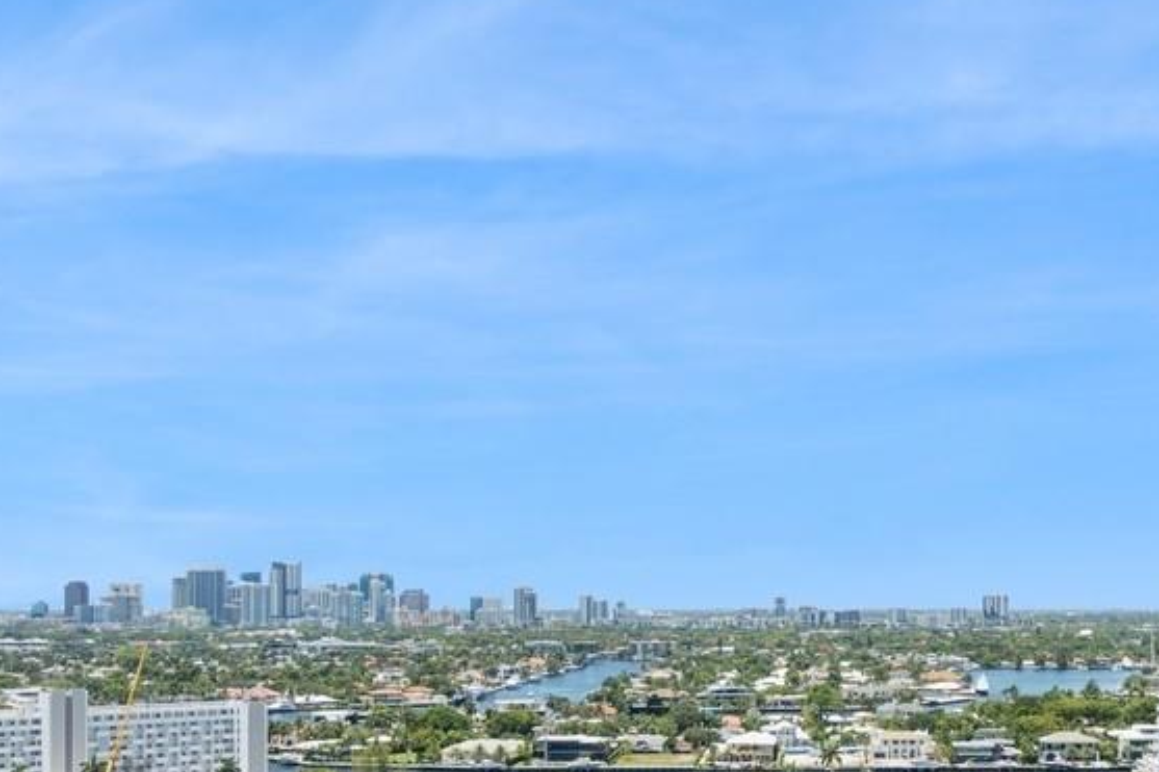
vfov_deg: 29.0
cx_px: 784
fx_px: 1480
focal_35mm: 46
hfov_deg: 42.1
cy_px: 516
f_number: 8
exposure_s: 1/400
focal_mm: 16
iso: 320
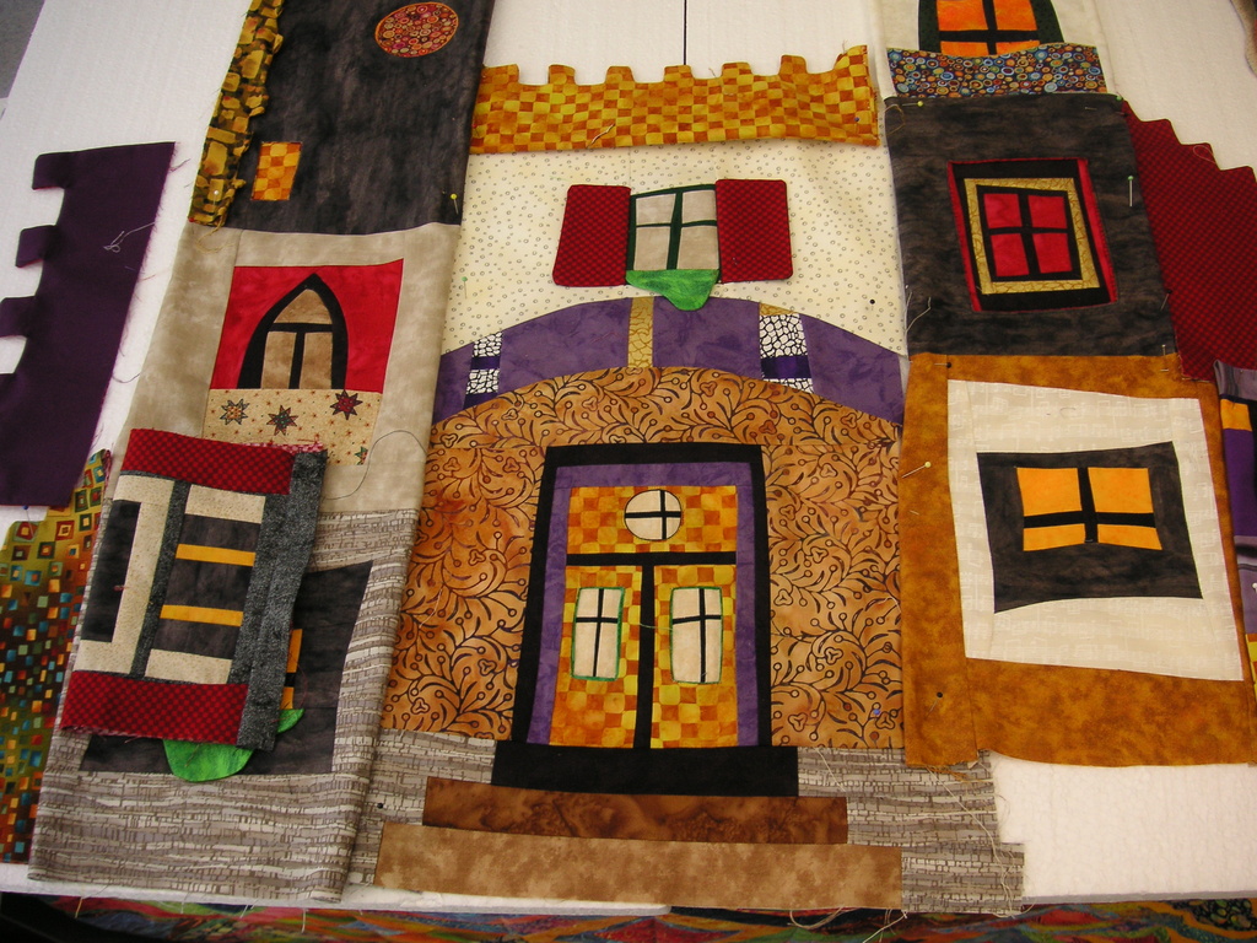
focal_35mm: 37
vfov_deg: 38.7
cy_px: 472
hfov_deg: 50.1
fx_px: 1344
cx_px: 628
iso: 50
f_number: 2.8
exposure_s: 1/45
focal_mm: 6.1
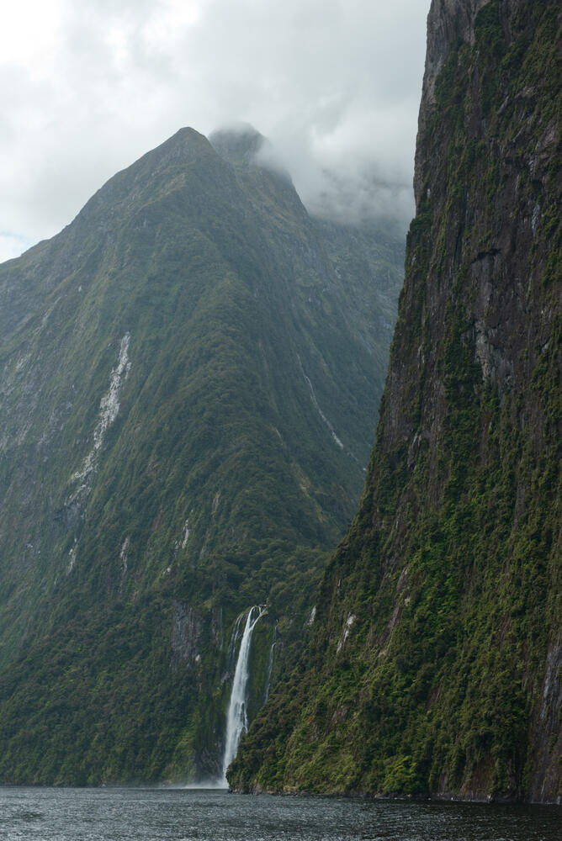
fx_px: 1450
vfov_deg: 32.4
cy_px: 420
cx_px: 281
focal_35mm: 62
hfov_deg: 21.9
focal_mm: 41.1
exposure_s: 1/300
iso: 400
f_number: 8
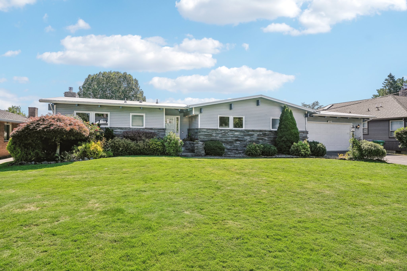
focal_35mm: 22
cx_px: 204
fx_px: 249
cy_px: 136
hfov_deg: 78.6
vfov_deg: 57.2
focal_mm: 22
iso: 400
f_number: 8
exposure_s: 1/1000
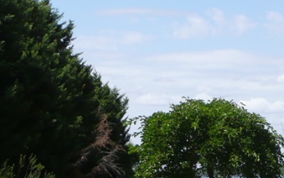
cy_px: 181
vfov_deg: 7.8
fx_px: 1301
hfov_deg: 12.4
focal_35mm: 168
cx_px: 243
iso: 100
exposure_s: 1/640
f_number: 4.7
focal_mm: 13.7
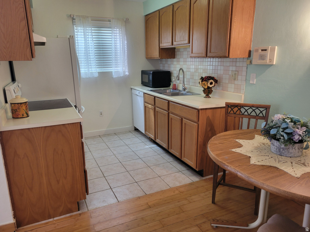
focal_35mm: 26
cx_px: 155
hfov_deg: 67.3
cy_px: 116
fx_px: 233
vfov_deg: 53.1
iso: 200
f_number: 1.8
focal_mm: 5.4
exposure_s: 1/40
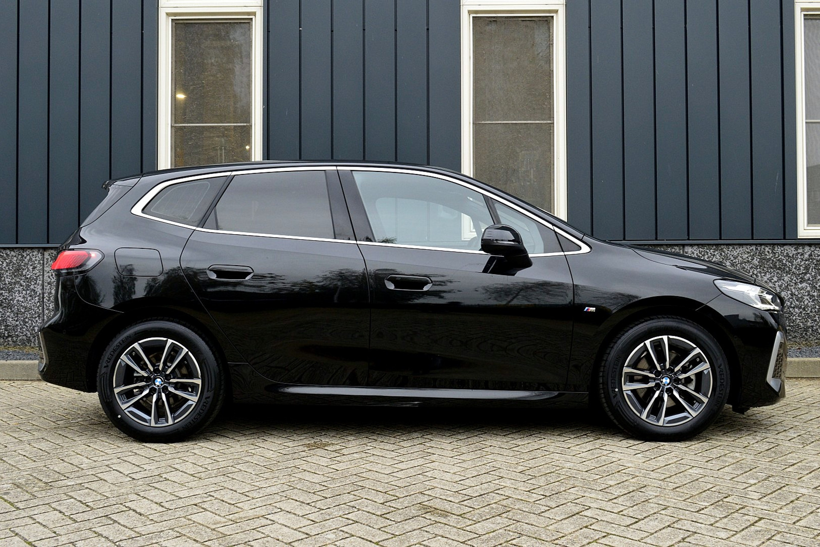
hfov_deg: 53.1
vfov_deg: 36.9
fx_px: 820
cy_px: 274
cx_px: 410
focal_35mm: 36
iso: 800
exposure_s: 1/60
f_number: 8
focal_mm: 24
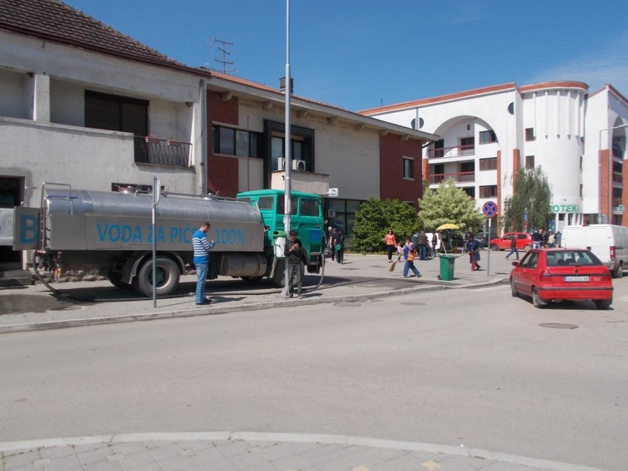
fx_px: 544
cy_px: 236
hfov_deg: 60.0
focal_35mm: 30
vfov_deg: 46.8
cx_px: 314
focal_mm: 5.3
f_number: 8.6
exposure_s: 1/160
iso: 80
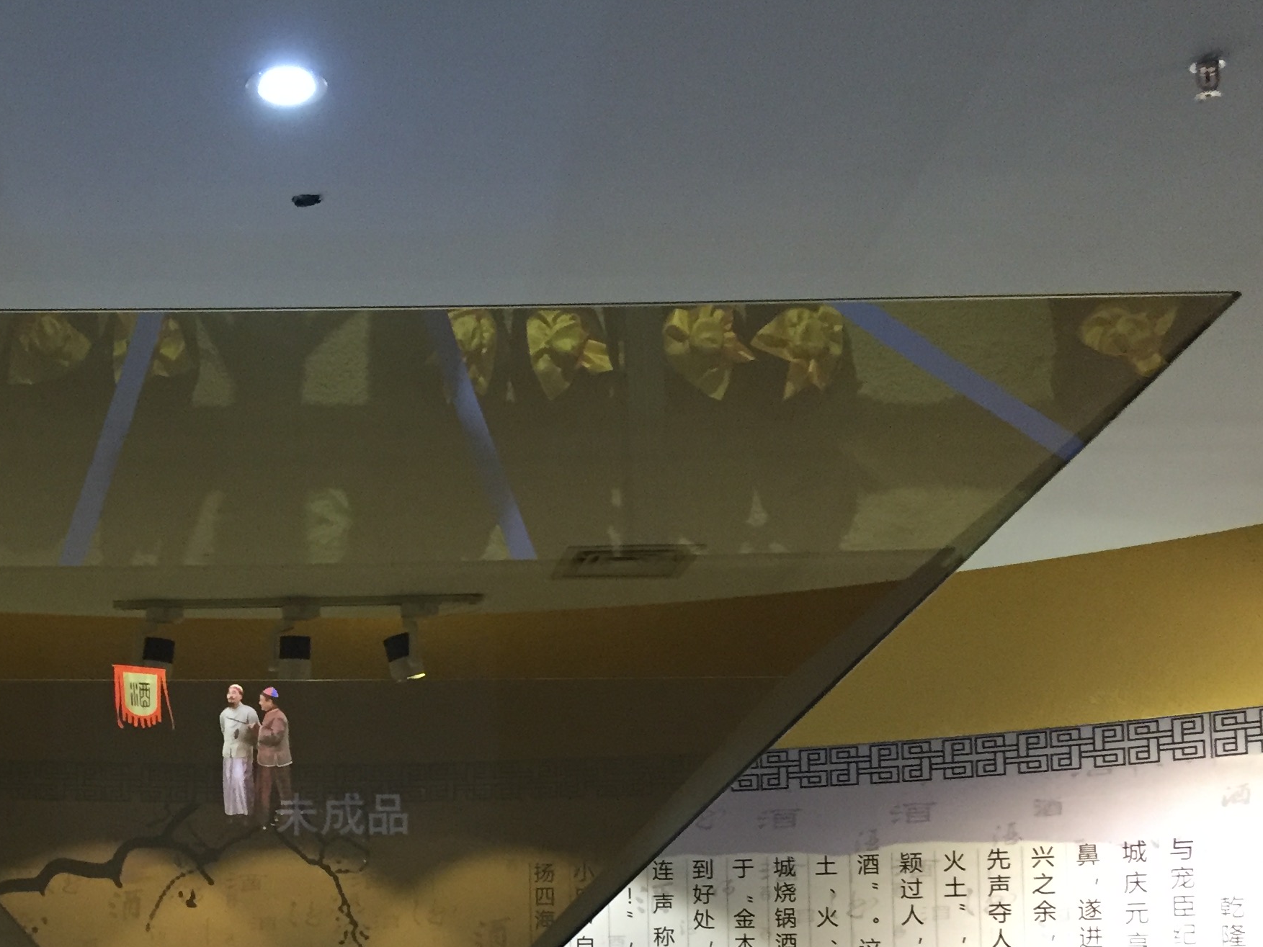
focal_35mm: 54
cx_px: 269
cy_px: 845
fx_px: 1970
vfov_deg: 26.2
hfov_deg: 34.5
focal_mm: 4.15
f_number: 2.2
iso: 250
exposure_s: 1/20
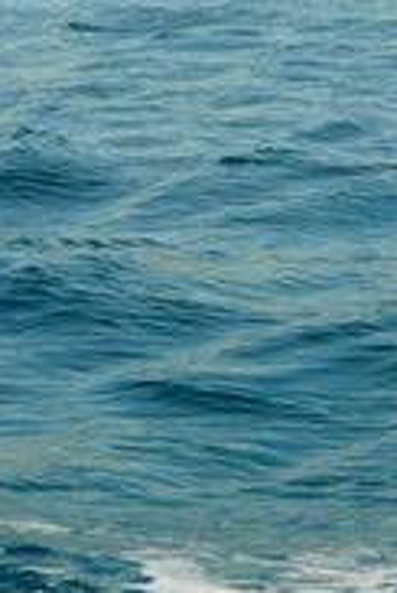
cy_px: 104
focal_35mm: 230
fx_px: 3790
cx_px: 85
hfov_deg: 6.0
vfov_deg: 8.9
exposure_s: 1/180
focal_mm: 70
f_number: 19
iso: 250
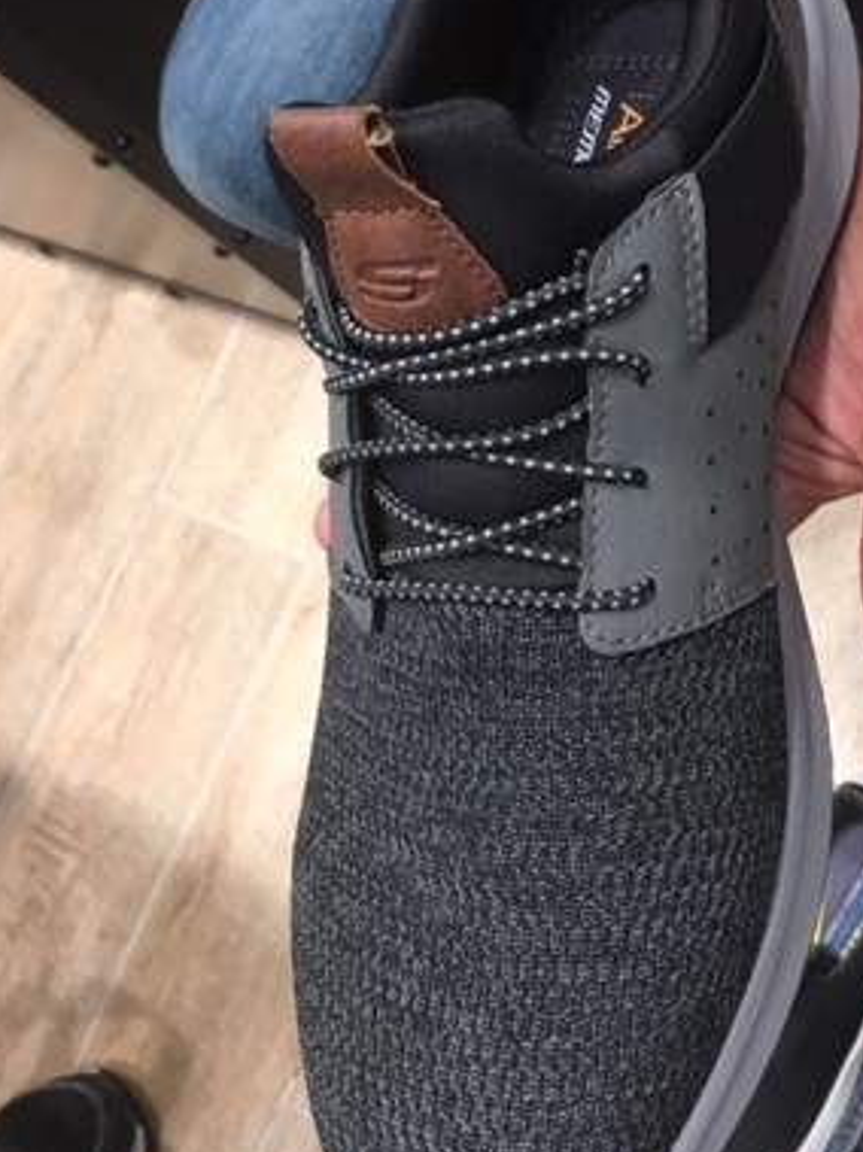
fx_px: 1630
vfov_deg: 38.1
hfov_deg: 29.6
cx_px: 517
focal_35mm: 49
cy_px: 319
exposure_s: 1/30
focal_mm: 4.15
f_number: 2.2
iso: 40
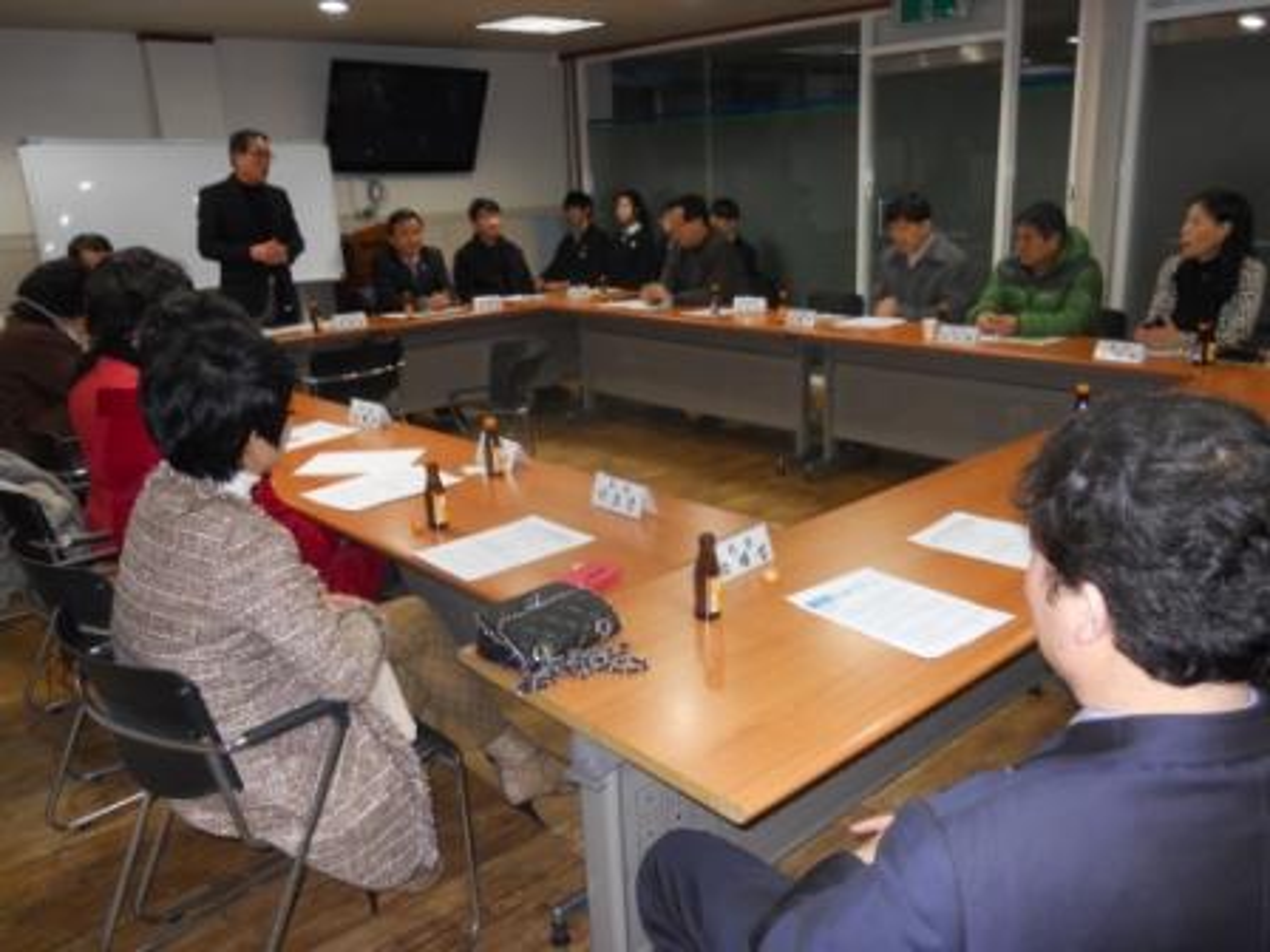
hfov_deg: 63.4
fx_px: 1027
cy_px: 476
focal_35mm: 28
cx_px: 635
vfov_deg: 49.7
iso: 160
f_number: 2.7
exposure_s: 1/25
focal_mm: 5
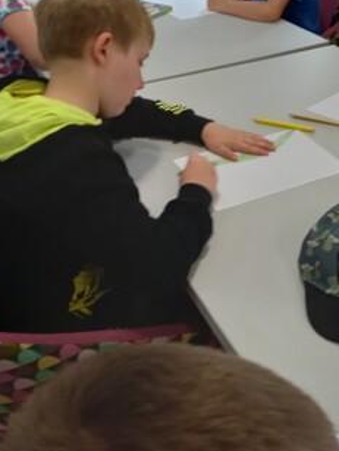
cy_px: 154
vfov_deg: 39.2
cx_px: 265
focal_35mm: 48
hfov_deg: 29.7
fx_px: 625
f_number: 2
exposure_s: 1/50
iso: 160
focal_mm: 4.6
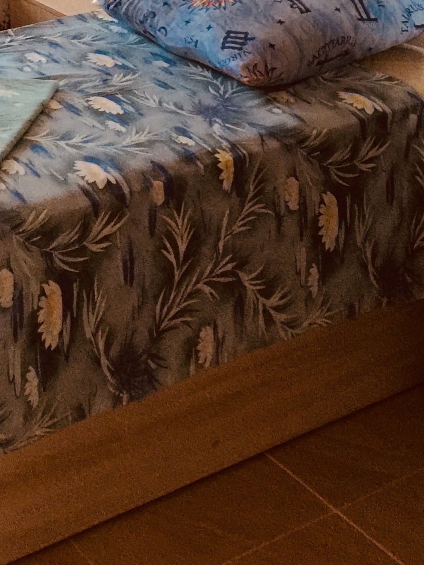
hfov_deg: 17.4
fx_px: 1372
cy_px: -234
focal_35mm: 84
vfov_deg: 20.5
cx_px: 57
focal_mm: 4.15
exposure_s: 1/10
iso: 100
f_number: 2.2
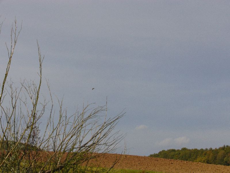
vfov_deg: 14.1
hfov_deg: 18.7
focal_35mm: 105
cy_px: 86
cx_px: 115
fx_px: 698
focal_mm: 17.4
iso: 80
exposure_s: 1/200
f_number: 10
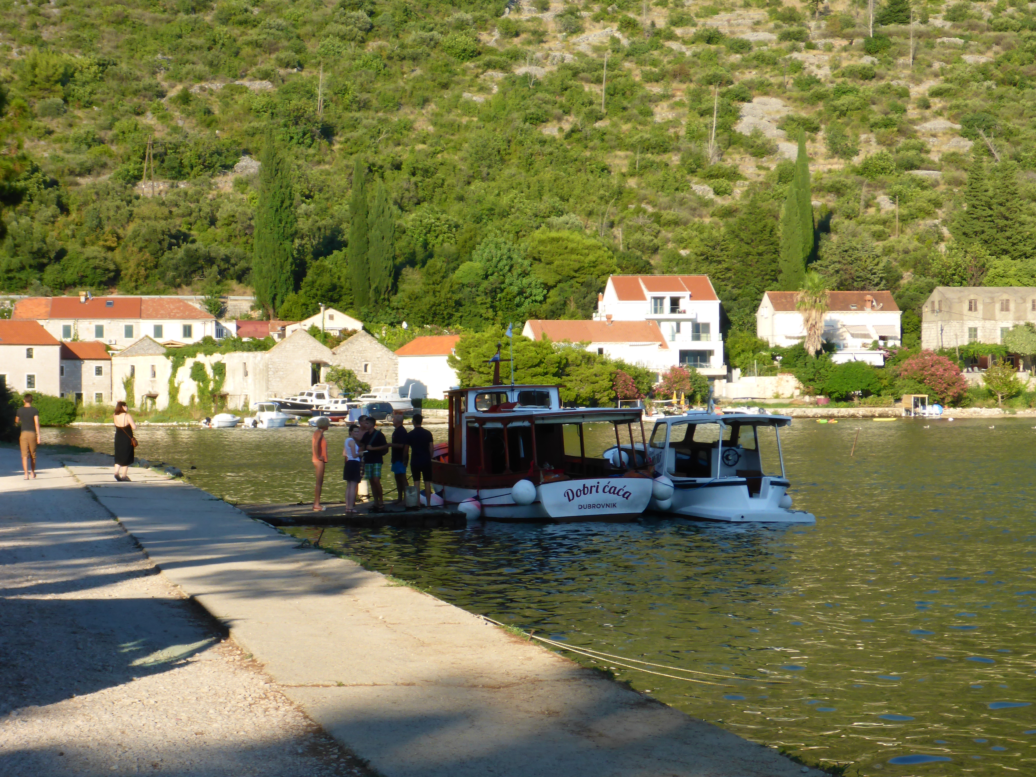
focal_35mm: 86
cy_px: 388
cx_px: 518
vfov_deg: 17.2
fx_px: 2574
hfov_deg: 22.8
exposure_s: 1/200
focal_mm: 14.3
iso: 100
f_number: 5.6
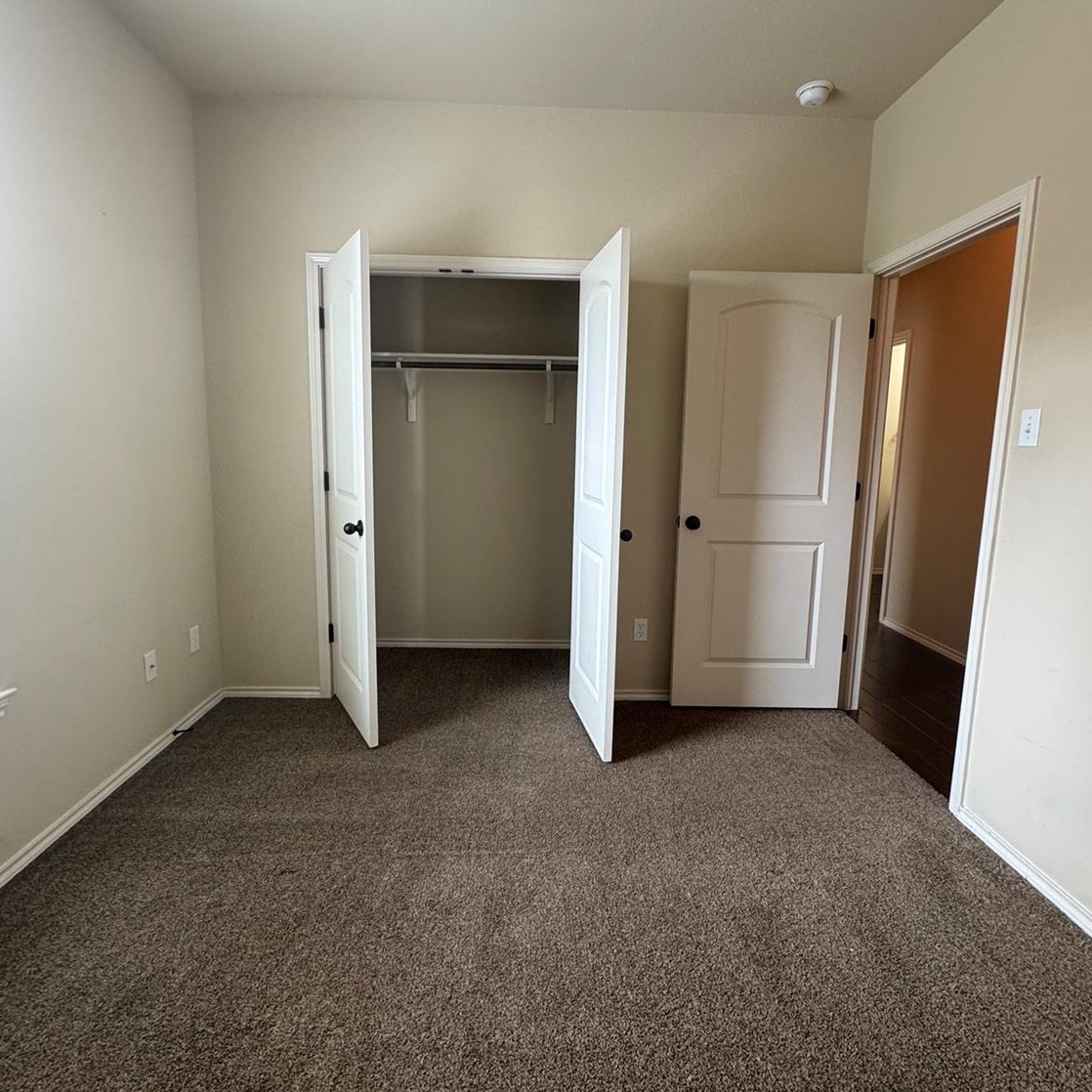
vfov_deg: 83.9
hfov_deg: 84.0
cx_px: 544
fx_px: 607
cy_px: 521
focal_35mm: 17
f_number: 2.2
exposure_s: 1/60
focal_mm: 2.22
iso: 250
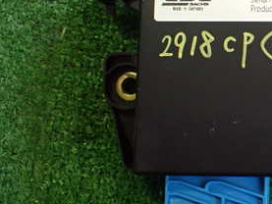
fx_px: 511
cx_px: 280
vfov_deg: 22.4
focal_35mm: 65
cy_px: 53
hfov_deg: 27.8
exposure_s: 1/125
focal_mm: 5.4
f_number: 2.3
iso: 640
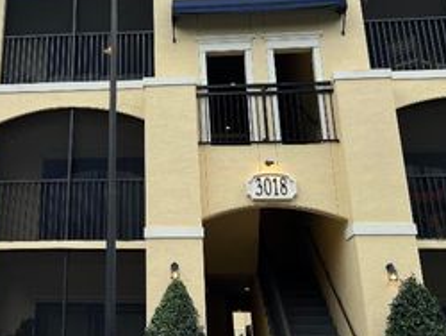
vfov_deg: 27.5
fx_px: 671
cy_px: 63
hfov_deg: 36.0
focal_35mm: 52
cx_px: 114
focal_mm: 5.7
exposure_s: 1/2457
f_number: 1.5
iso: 50
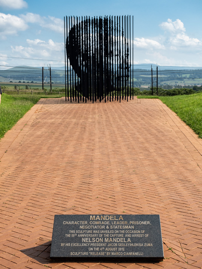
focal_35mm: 62
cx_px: 101
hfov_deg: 23.7
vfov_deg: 31.2
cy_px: 134
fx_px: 482
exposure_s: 1/1000
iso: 200
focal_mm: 31
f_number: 5.6
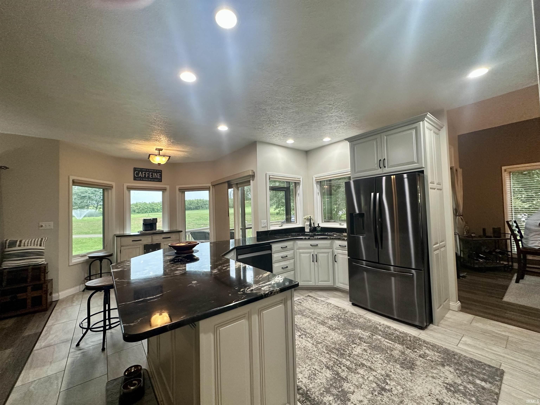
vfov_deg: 85.7
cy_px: 202
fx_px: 218
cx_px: 270
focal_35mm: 14
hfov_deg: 102.1
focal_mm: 2.22
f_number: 2.2
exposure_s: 1/120
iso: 250
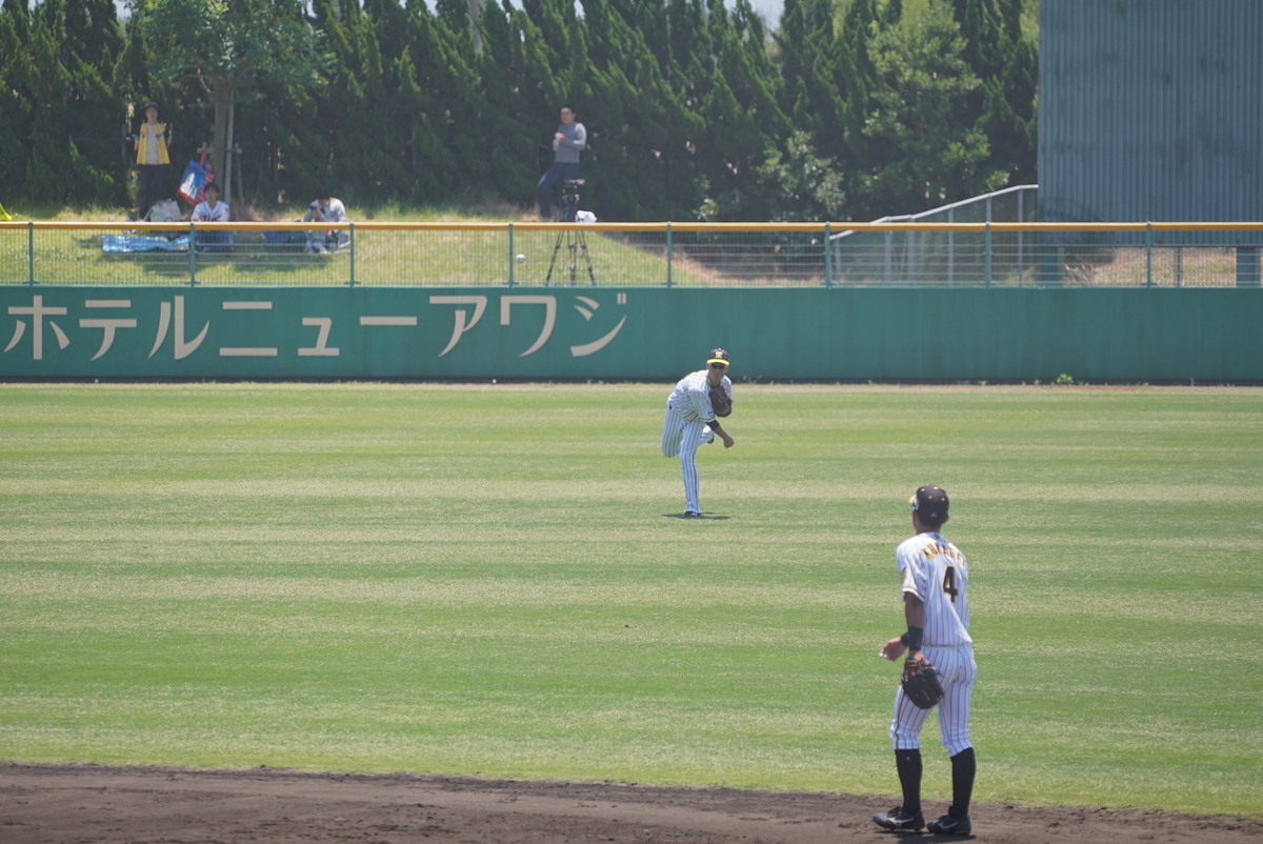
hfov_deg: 6.9
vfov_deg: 4.6
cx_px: 632
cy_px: 422
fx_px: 10532
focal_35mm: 300
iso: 100
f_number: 4
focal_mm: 200
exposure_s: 1/640
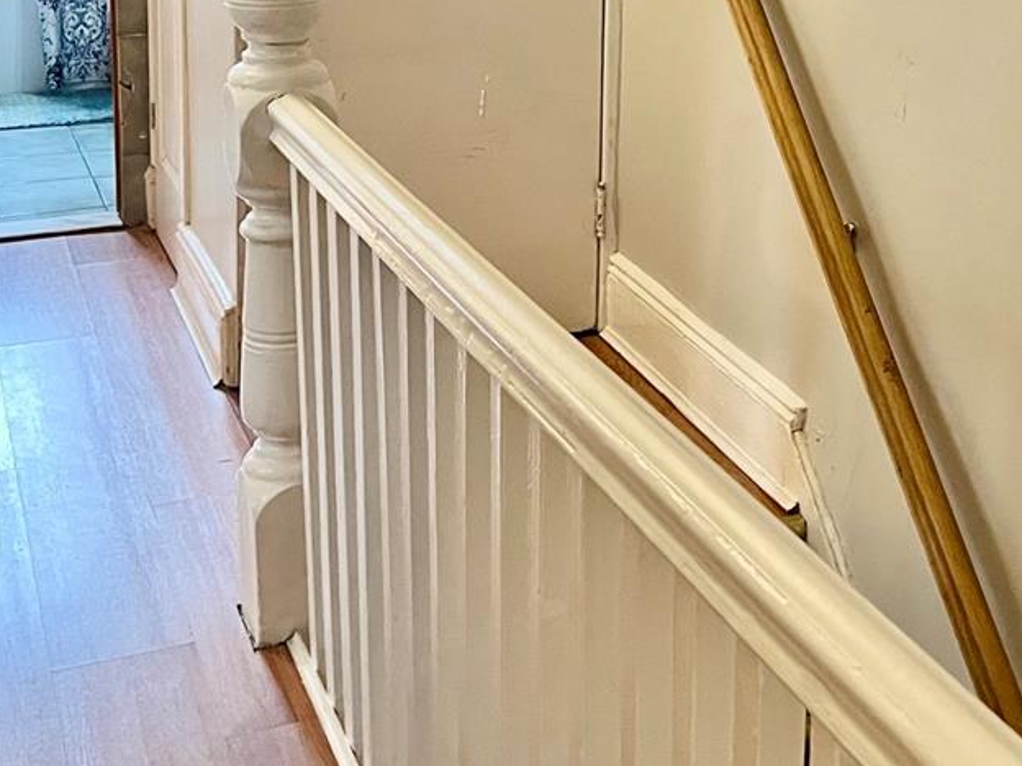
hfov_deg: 29.6
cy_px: 38
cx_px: 803
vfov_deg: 22.2
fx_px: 1890
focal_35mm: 64
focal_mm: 5.7
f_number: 1.5
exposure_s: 1/60
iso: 250
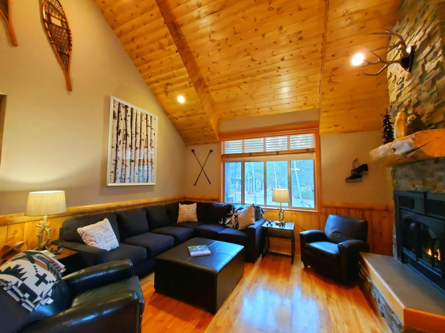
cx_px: 222
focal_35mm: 13
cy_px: 166
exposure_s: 1/39
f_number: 2.2
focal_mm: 1.8
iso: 500
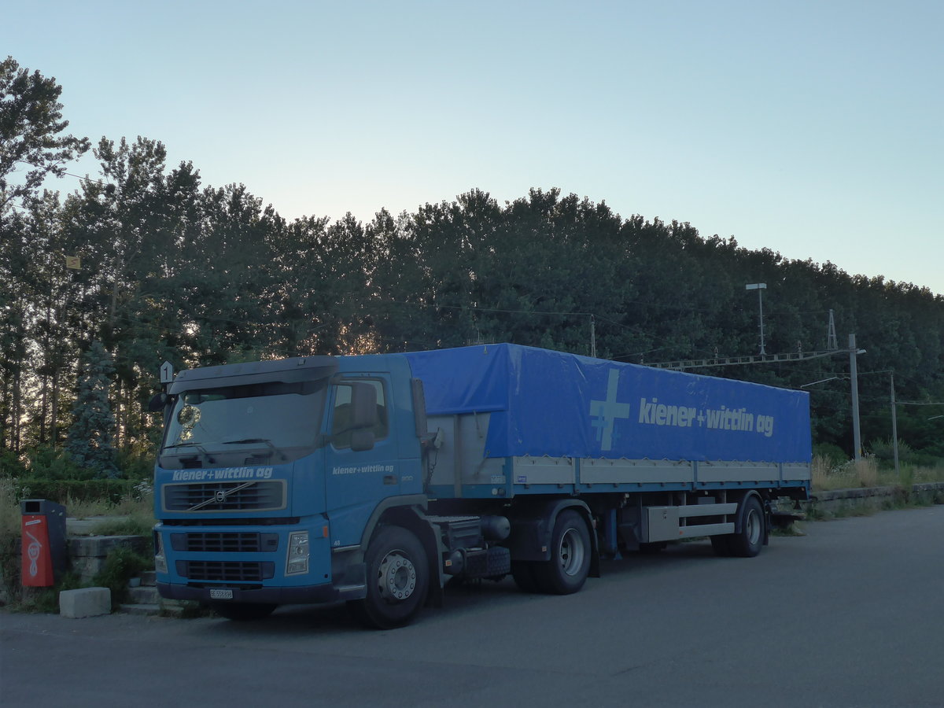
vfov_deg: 31.5
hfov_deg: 41.2
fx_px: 1254
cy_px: 354
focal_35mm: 46
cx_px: 472
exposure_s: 1/800
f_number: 3.2
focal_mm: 9.5
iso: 160
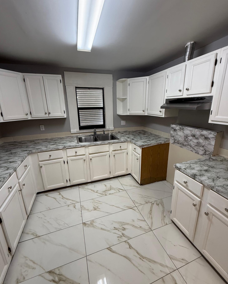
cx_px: 114
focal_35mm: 15
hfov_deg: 84.0
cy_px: 141
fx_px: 127
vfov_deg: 96.8
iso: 250
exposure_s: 1/120
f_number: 2.2
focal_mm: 2.22
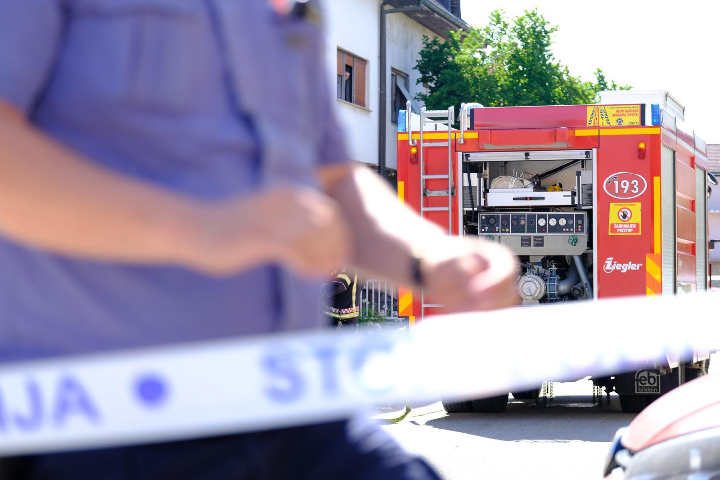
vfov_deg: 13.8
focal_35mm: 99
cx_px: 360
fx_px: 1980
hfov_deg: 20.6
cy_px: 240
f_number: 2.8
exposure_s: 1/500
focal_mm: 66
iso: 200
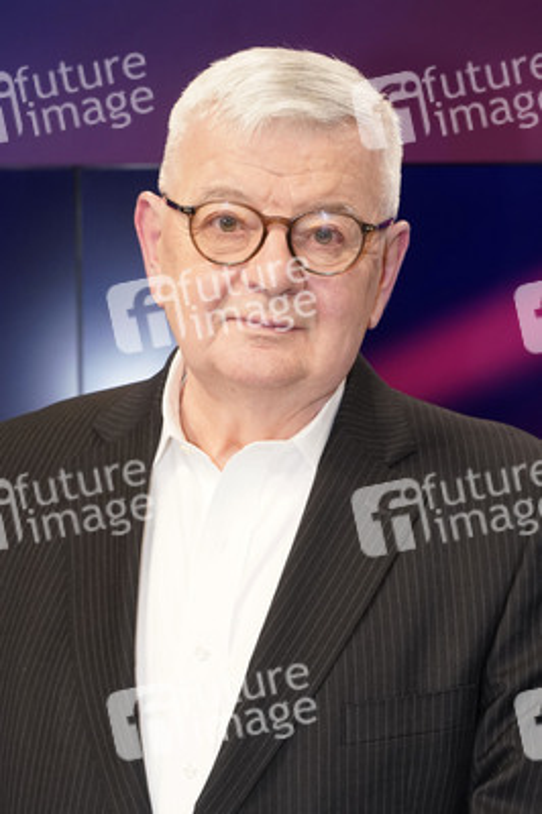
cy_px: 407
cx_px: 271
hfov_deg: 23.7
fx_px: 1289
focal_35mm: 57
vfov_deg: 35.1
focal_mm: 57
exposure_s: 1/125
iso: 2000
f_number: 5.6
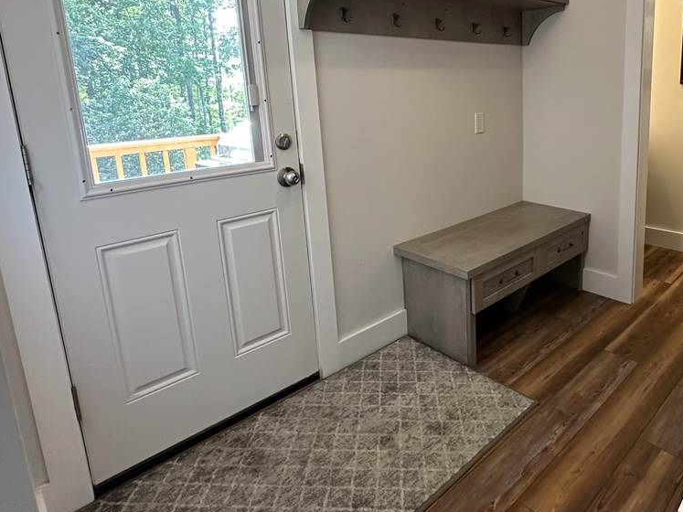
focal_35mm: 24
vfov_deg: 55.6
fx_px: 473
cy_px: 171
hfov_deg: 69.1
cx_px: 467
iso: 250
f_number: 2.2
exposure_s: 1/120
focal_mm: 2.22
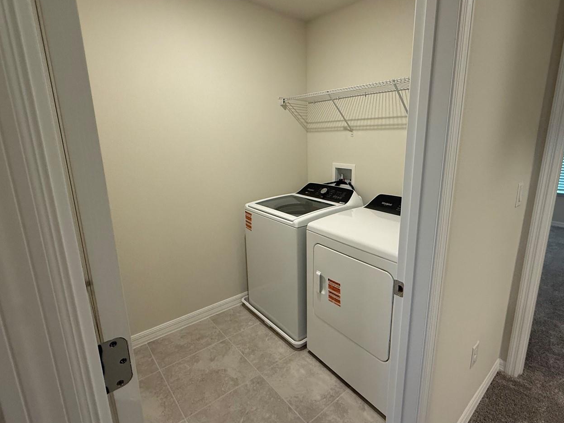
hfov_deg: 87.3
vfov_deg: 71.6
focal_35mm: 18
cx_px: 319
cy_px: 208
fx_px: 293
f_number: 2.2
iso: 250
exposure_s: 1/120
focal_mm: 2.22
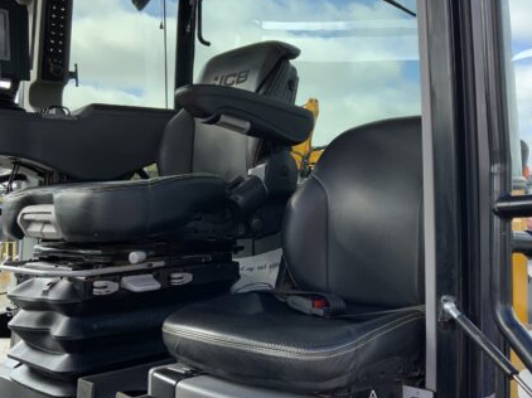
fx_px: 676
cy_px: 190
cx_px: 335
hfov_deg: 42.6
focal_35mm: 44
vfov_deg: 32.8
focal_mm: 3
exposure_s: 1/391
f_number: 1.8
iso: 16
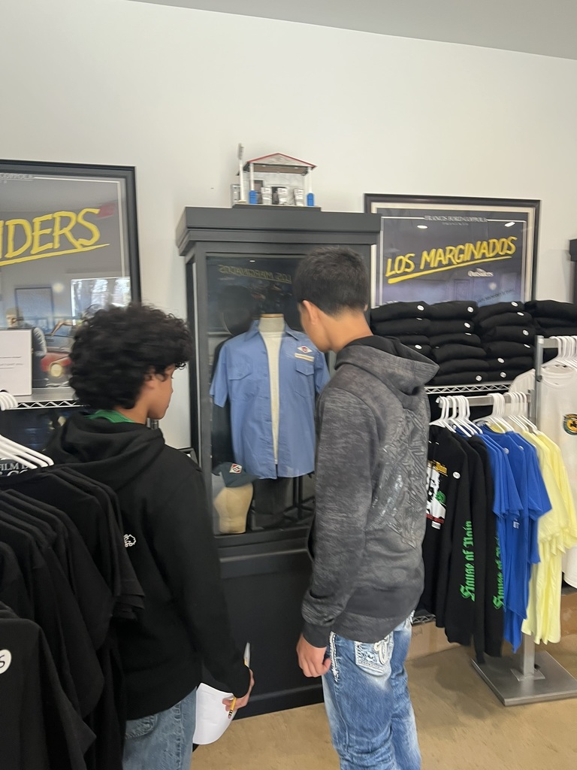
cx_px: 288
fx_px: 578
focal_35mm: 26
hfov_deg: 53.1
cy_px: 385
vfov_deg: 67.3
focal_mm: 5.7
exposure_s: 1/60
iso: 125
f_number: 1.5
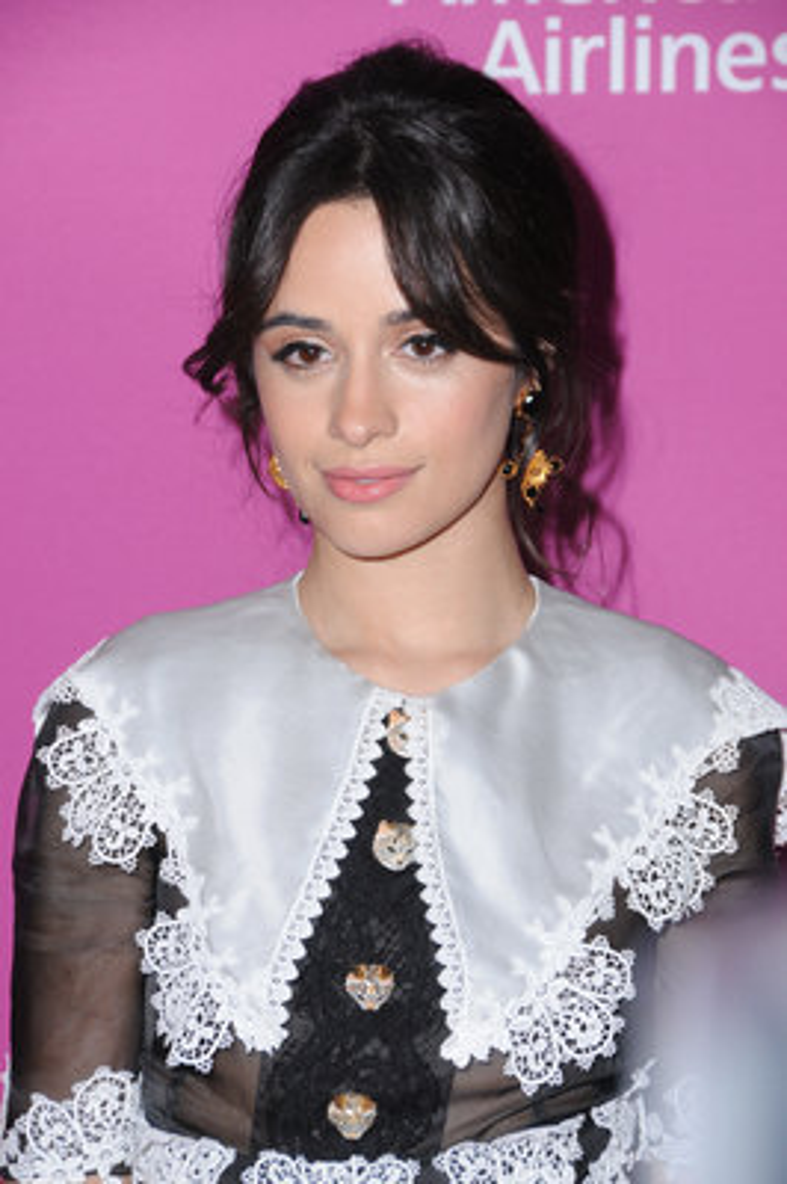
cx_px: 394
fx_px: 4681
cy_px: 592
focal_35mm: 142
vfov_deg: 14.4
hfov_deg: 9.6
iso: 500
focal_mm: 95
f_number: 8
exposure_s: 1/200
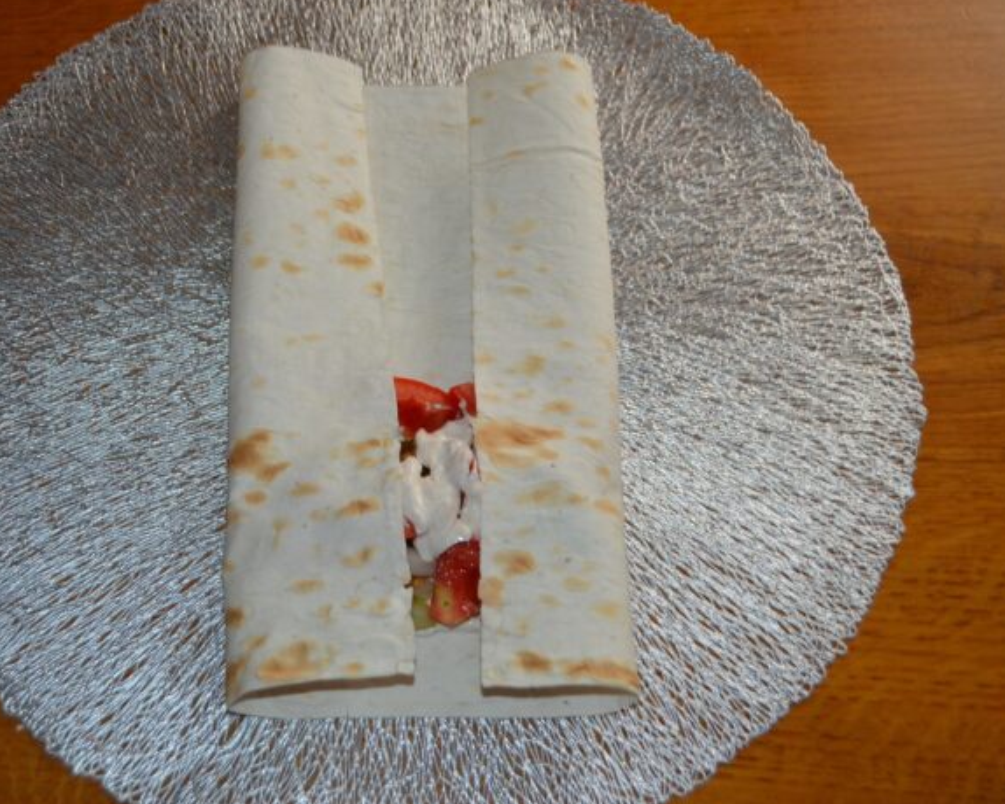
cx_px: 410
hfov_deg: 38.7
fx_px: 1427
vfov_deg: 31.4
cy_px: 398
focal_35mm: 48
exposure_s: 1/60
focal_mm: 28
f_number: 4.5
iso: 640
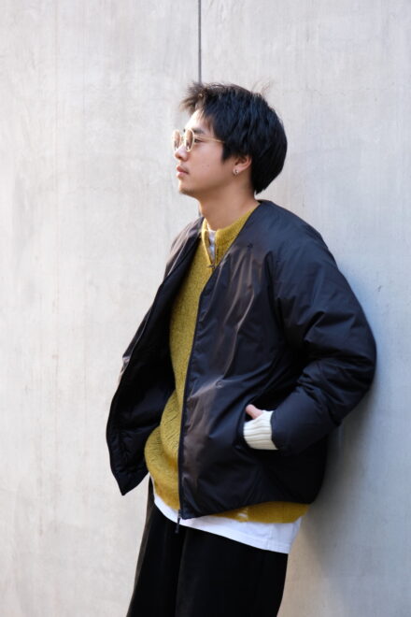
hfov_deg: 6.4
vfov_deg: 9.5
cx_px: 206
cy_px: 308
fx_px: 3699
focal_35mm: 216
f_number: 6
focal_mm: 143.9
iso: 500
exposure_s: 1/40
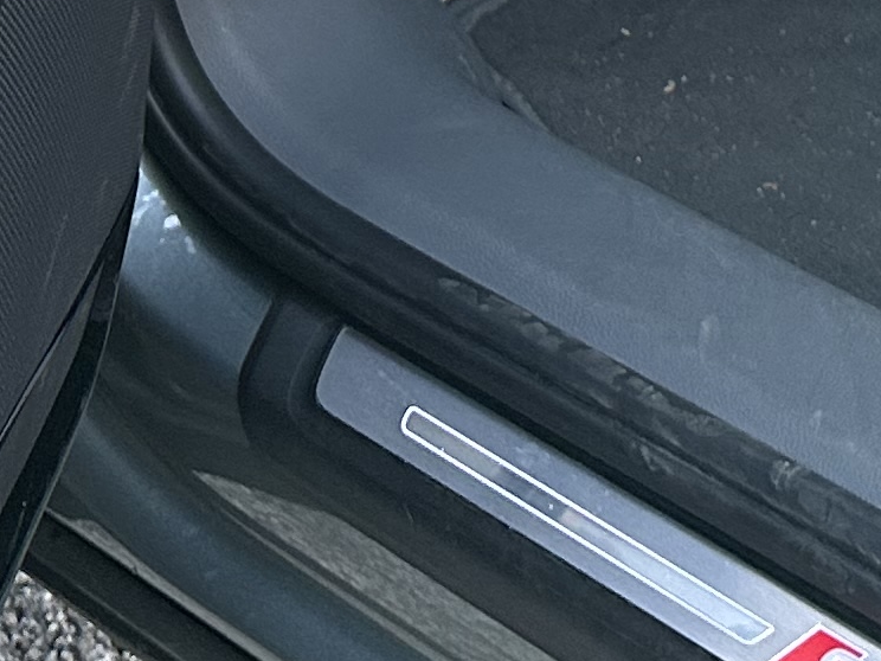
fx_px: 3309
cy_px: -1070
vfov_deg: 9.7
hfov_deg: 14.8
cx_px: 965
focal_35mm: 130
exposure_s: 1/121
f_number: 1.78
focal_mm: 6.86
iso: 160
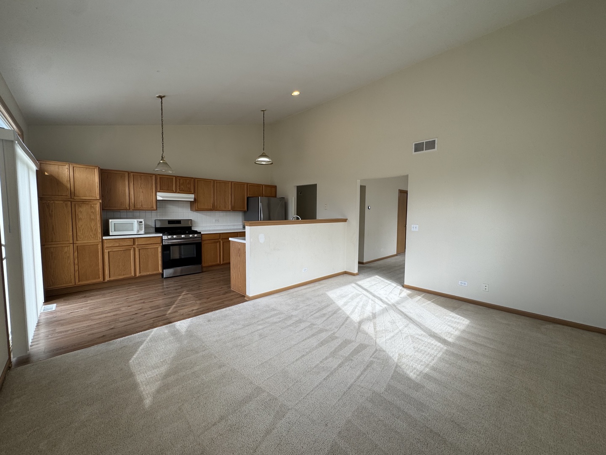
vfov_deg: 85.7
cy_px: 228
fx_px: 245
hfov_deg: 102.1
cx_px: 303
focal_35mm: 14
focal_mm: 2.22
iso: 40
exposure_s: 1/180
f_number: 2.2
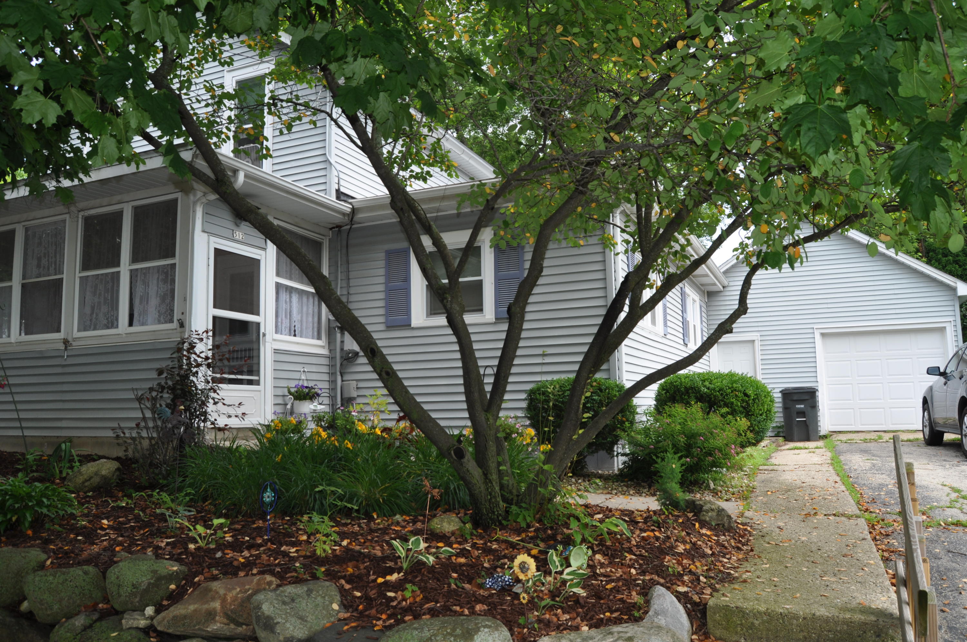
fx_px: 724
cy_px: 321
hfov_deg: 67.4
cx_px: 484
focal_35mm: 27
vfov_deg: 47.8
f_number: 7.1
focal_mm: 18
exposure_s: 1/200
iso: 200
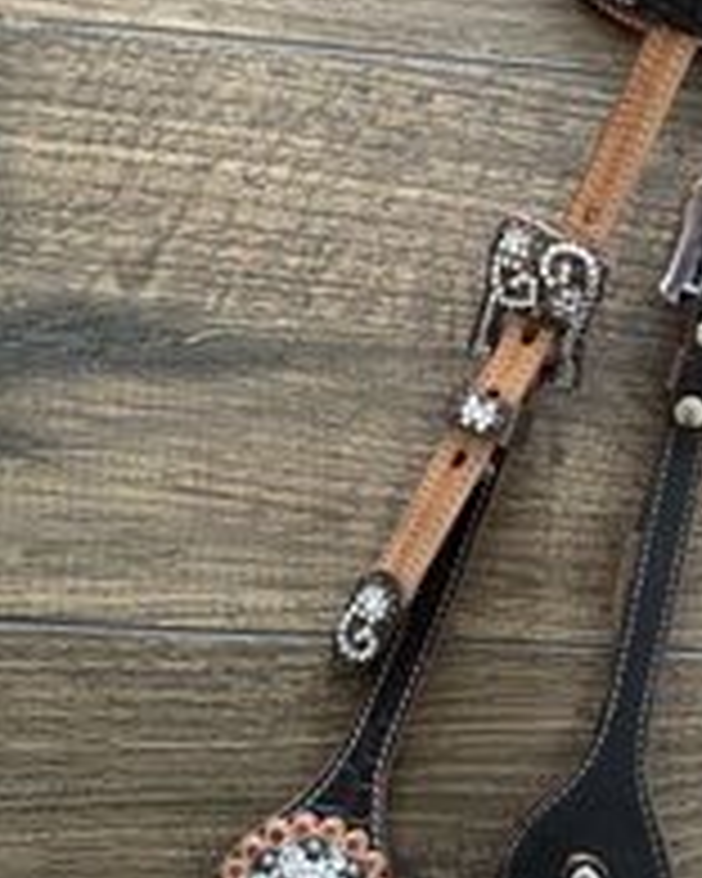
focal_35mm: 42
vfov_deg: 43.5
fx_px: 1091
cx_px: 587
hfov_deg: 34.3
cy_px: 338
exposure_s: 1/55
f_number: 1.78
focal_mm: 6.76
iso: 800
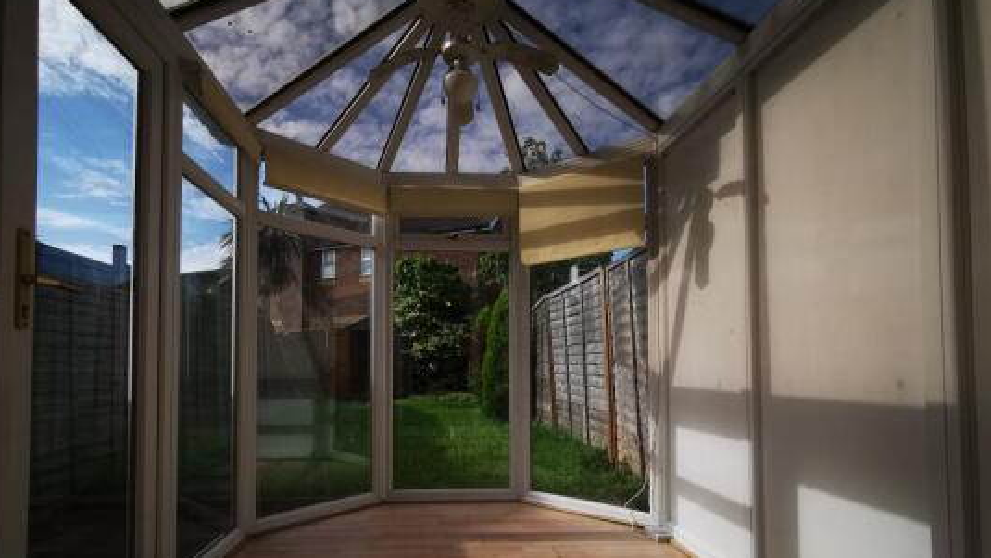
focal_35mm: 19
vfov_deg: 57.6
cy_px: 351
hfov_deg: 89.4
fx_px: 499
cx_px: 455
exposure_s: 1/703
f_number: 2.2
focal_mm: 2.35
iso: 50
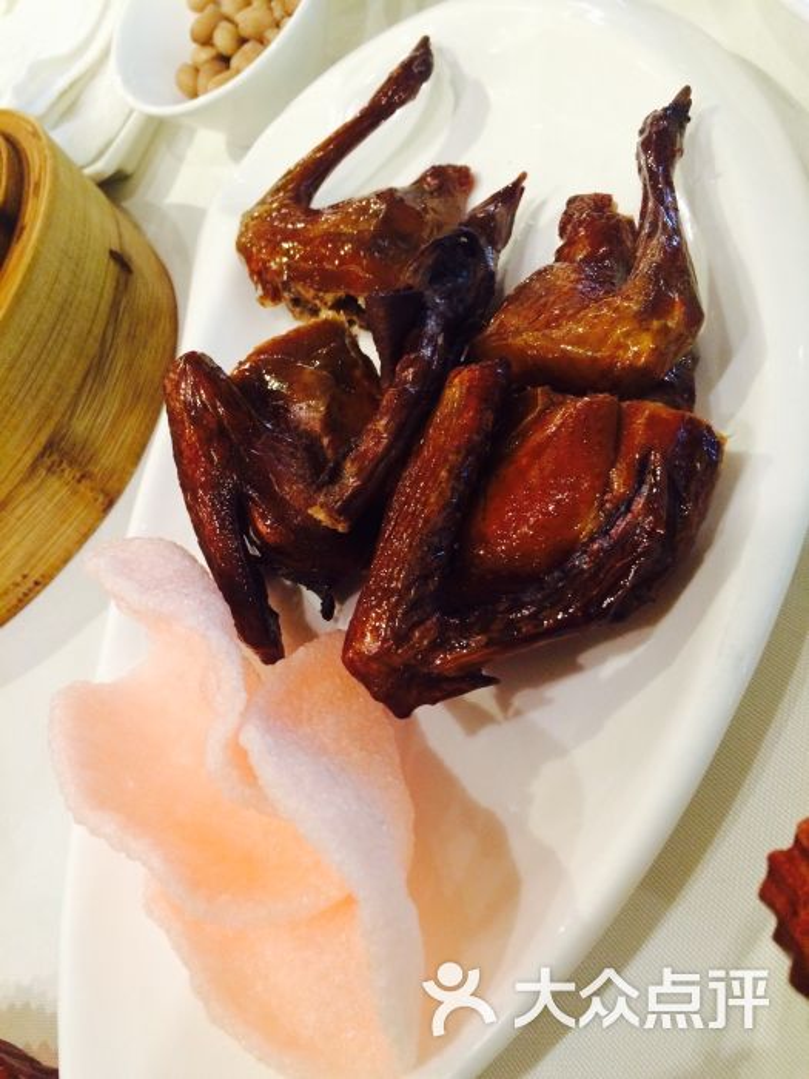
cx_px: 404
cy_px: 540
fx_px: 904
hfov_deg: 48.2
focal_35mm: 29
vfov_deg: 61.7
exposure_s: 1/33
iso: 320
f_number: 2.2
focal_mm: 4.15
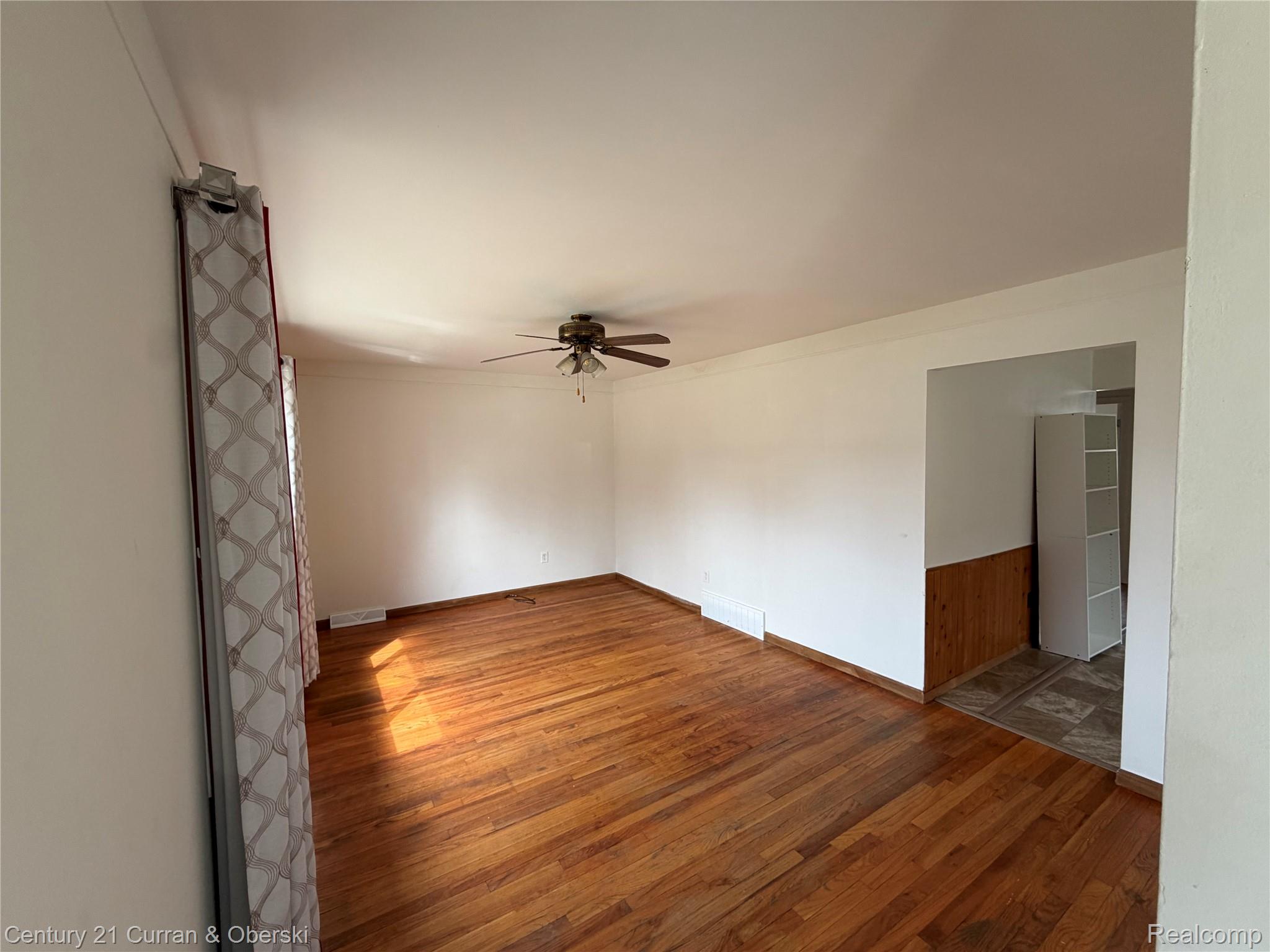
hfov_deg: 102.1
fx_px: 514
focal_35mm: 14
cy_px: 476
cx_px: 635
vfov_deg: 85.7
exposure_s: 1/121
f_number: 2.2
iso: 125
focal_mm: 2.22
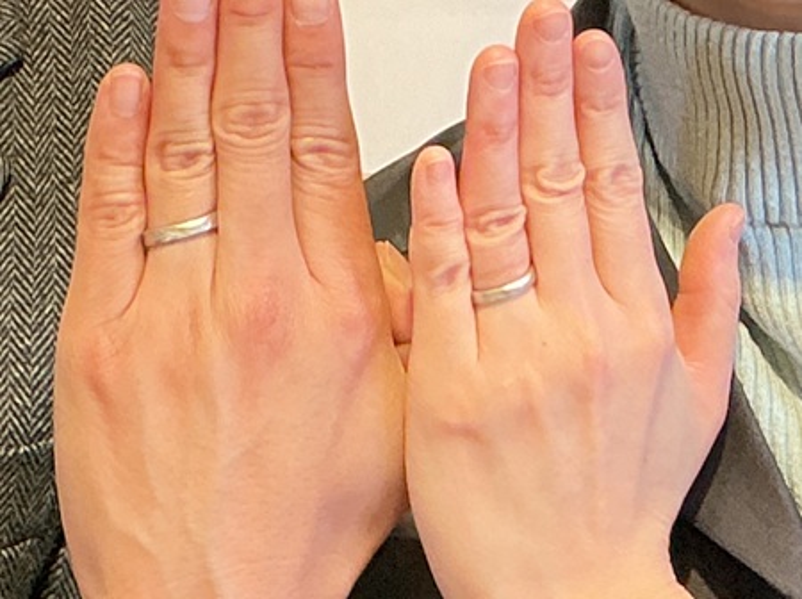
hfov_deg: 61.7
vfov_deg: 48.1
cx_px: 401
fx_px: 671
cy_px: 300
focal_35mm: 29
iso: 50
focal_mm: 3
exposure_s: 1/60
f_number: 1.8
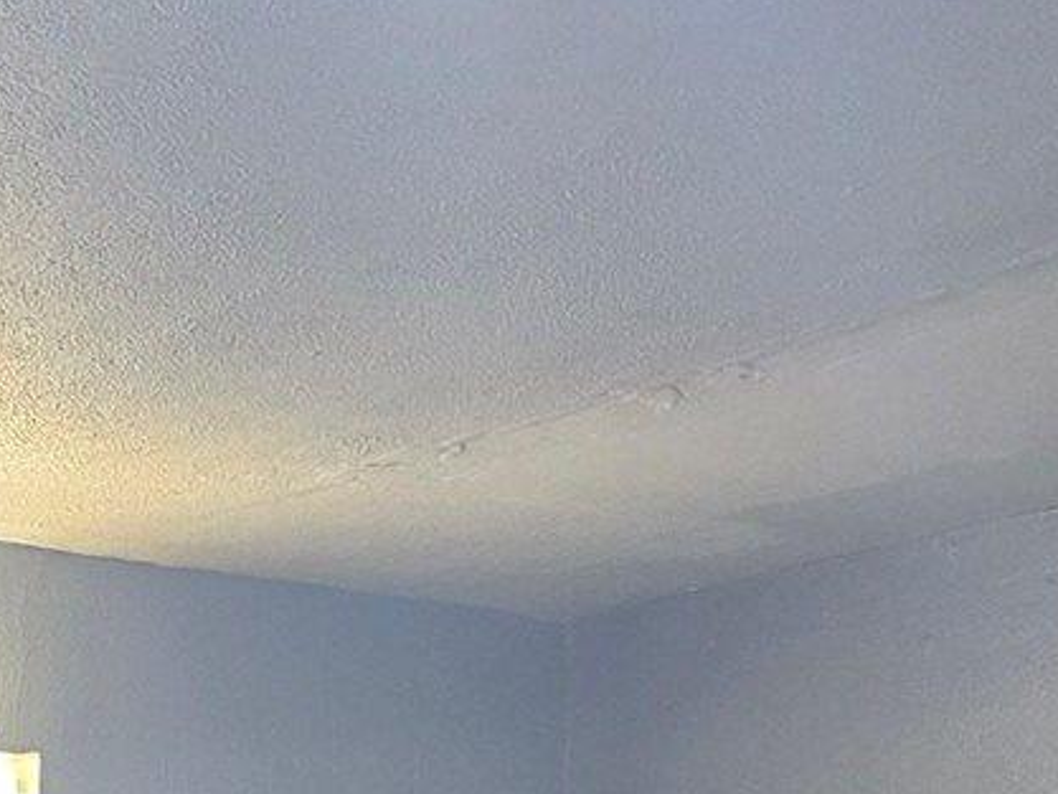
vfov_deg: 9.6
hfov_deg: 15.4
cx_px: 231
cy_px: 2220
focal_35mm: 127
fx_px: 3883
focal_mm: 6.3
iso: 640
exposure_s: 1/60
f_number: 1.7
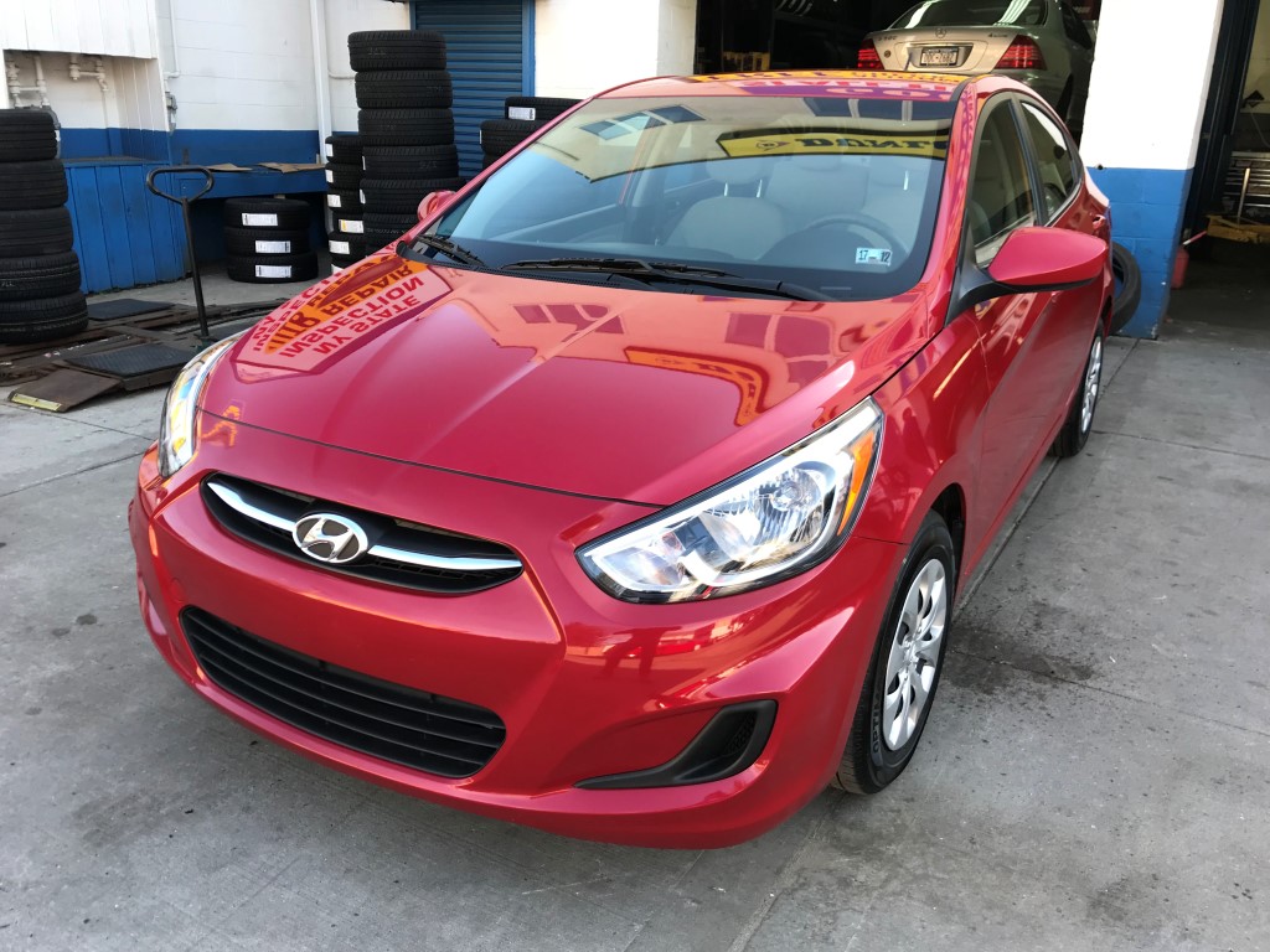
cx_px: 635
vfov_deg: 49.7
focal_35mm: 28
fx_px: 1027
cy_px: 476
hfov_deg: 63.4
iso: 20
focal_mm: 3.99
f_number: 1.8
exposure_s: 1/125
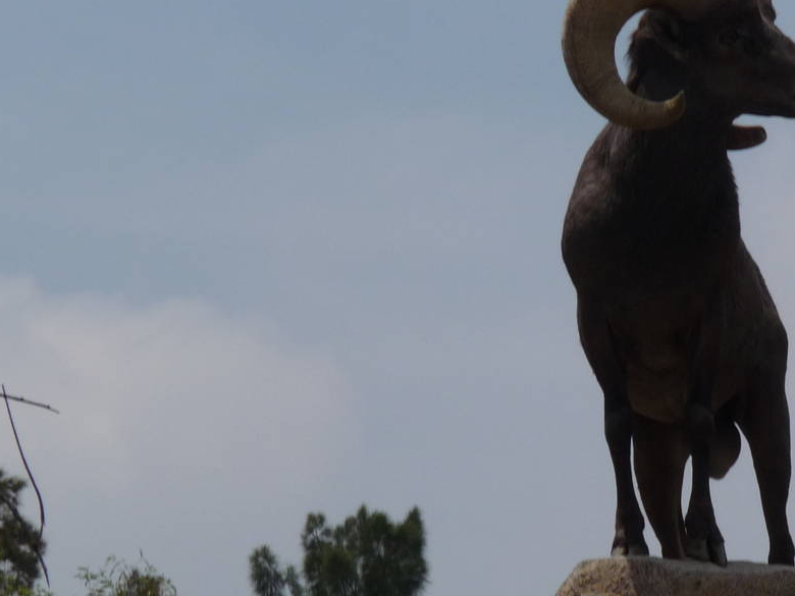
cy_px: 368
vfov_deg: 3.4
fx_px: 9990
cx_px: 703
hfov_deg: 4.6
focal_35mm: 435
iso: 100
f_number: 11
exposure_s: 1/320
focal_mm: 36.4
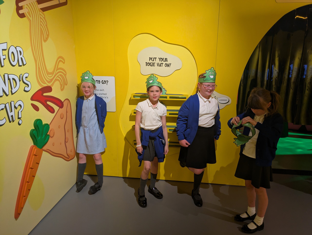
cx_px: 156
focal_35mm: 25
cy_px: 118
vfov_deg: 54.9
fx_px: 225
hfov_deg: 69.4
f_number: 1.89
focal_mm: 5.43
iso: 290
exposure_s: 1/100
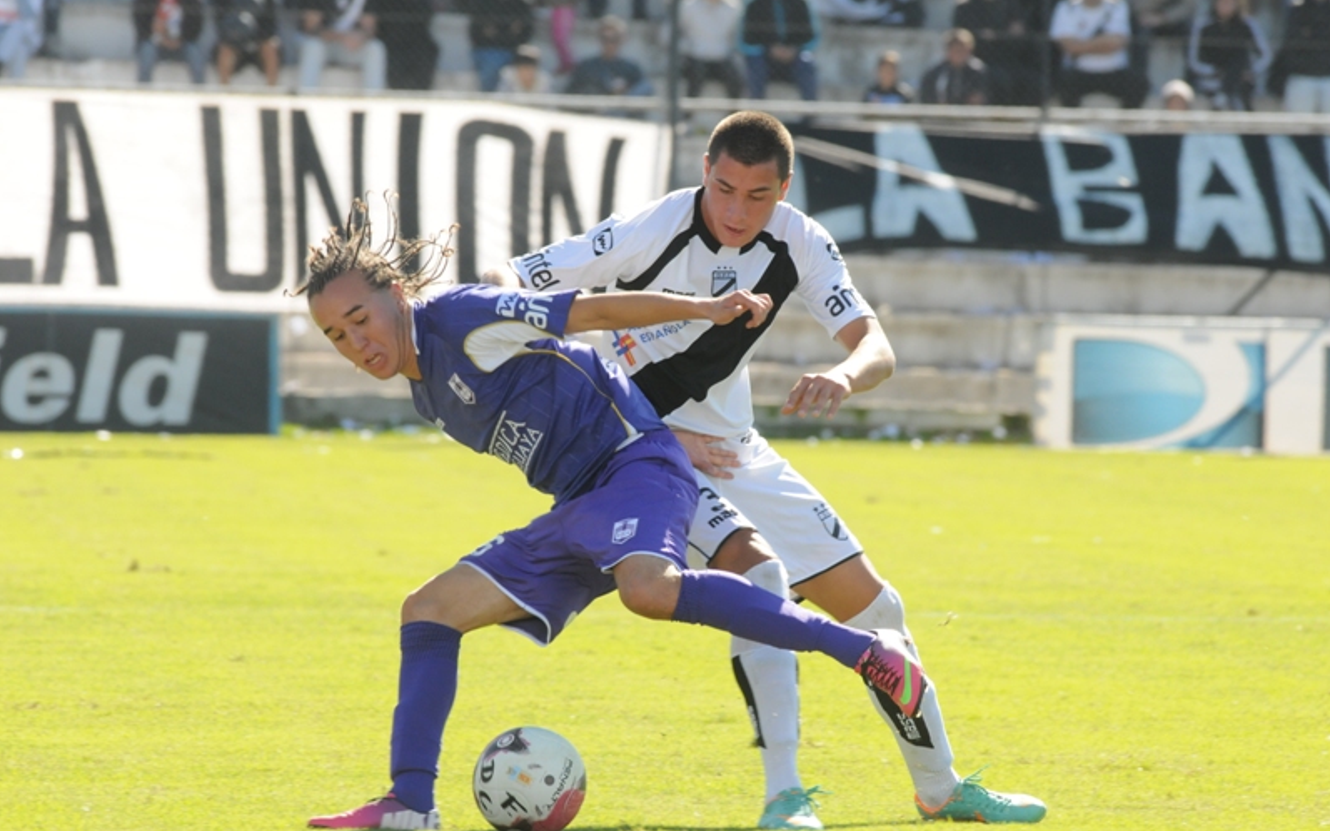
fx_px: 16672
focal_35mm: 460
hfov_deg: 4.6
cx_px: 664
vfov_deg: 2.9
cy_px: 440
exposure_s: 1/500
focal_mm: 300
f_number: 10
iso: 800
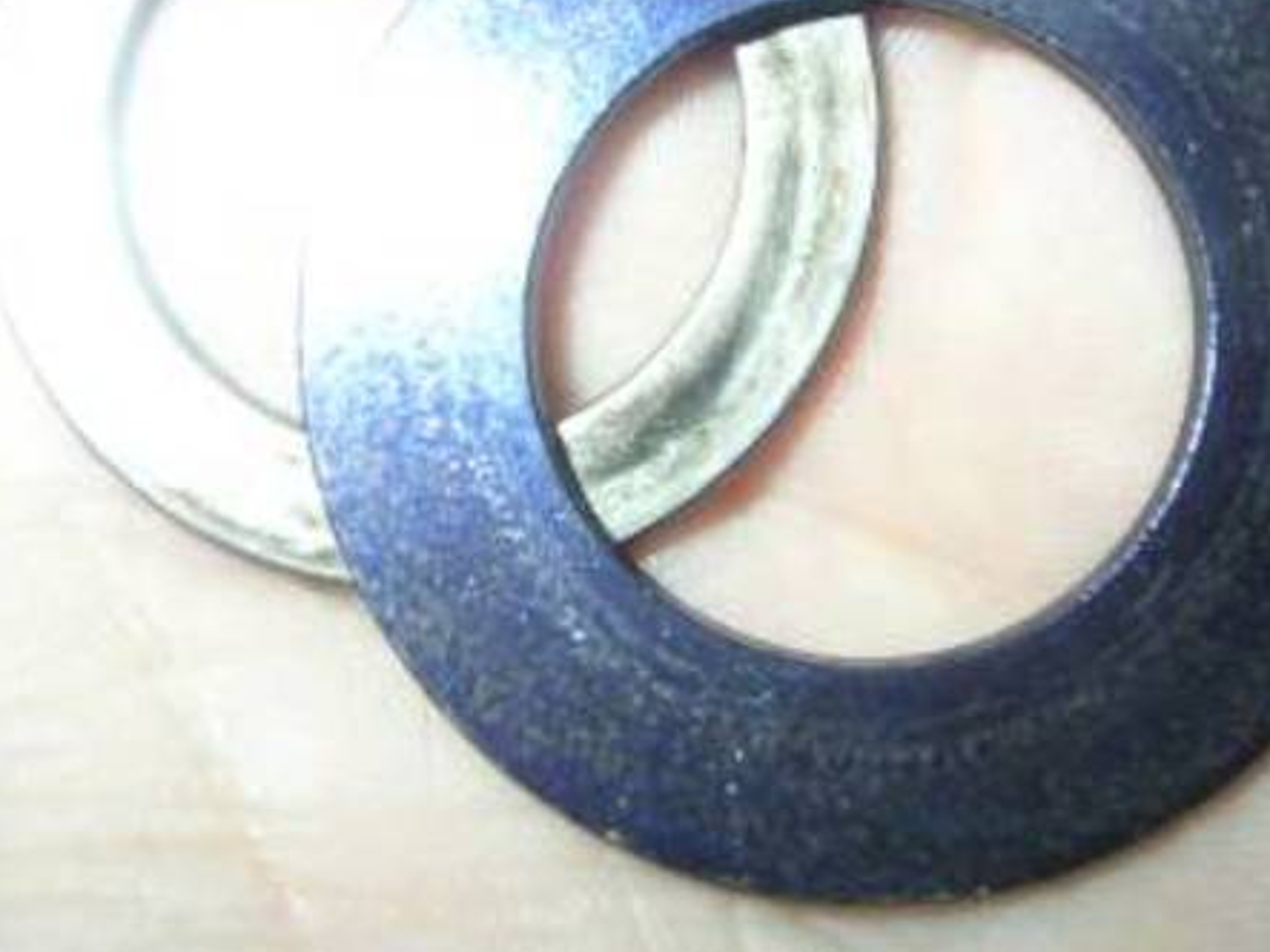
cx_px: 657
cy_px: 280
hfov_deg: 36.8
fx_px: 1907
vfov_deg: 27.8
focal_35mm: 52
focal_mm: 5.6
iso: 100
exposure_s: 1/30
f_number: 4.8
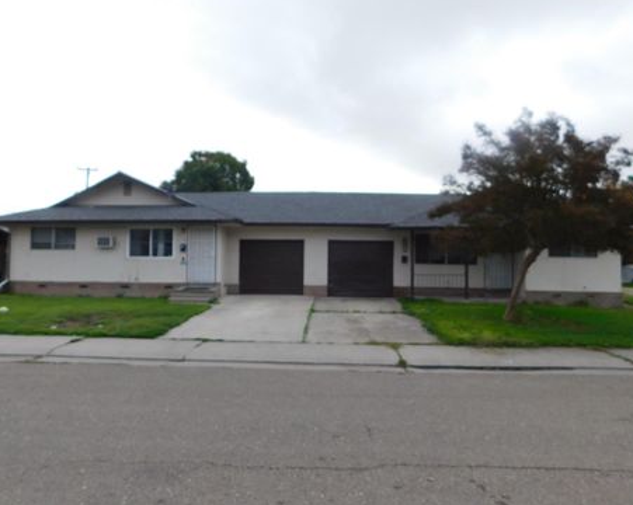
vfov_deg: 54.9
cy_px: 246
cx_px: 306
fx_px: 487
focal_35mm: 26
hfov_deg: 66.1
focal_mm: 4.1
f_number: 3
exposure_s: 1/60
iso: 125
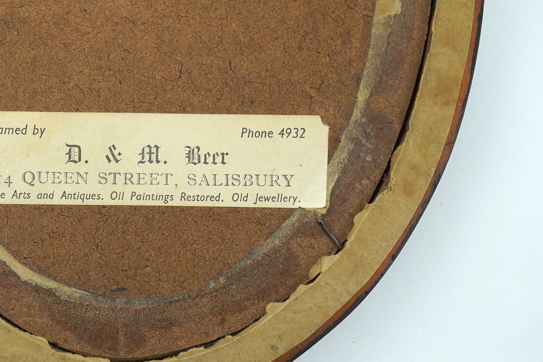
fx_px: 965
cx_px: 161
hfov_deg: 31.1
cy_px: 157
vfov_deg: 21.2
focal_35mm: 64
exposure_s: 1/50
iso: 400
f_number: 10
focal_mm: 30
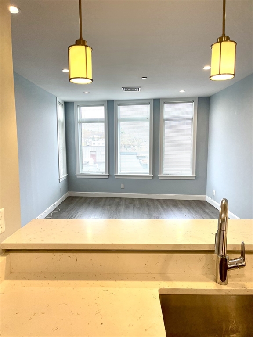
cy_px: 168
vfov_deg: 69.4
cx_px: 126
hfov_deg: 54.9
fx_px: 244
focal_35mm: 25
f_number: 1.6
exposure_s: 1/124
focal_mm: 5.1
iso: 32
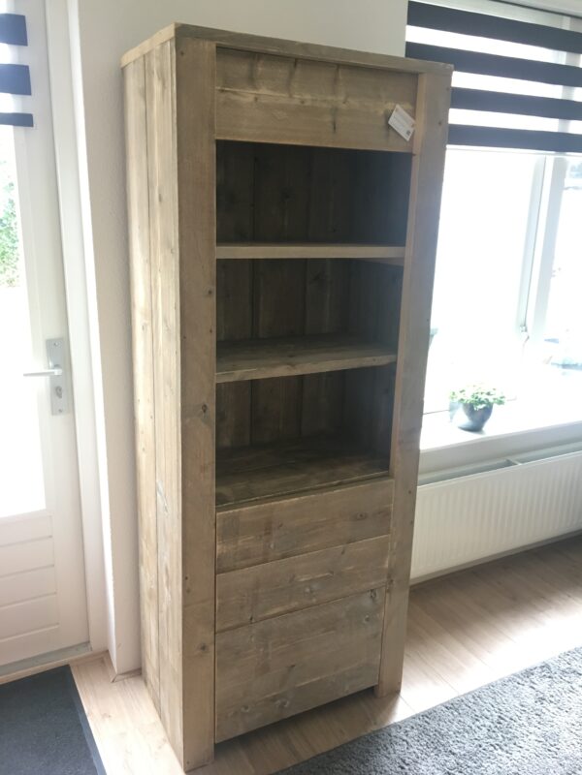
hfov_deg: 48.2
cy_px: 388
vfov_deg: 61.7
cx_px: 291
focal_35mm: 29
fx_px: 650
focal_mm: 4.15
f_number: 2.2
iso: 125
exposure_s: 1/33
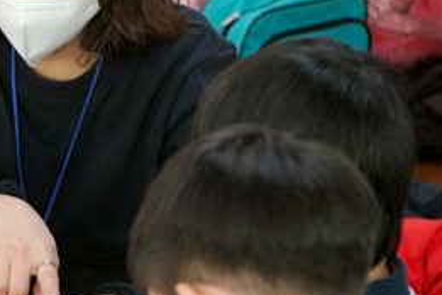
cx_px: -252
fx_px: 2959
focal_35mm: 241
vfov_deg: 5.7
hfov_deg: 8.3
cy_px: 312
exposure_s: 1/160
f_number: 4
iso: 1000
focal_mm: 70
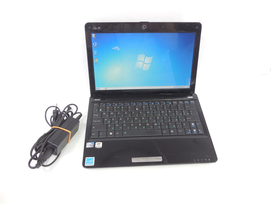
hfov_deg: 69.4
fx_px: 196
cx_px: 136
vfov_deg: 54.9
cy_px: 102
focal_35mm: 25
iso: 200
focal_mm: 4.5
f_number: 3.1
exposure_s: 1/30
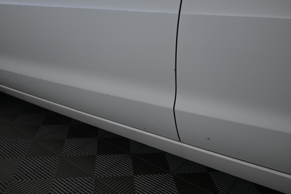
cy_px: 97
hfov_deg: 58.3
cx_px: 146
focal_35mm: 32
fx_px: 261
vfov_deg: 40.8
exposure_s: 1/50
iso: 320
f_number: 4
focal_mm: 21.5
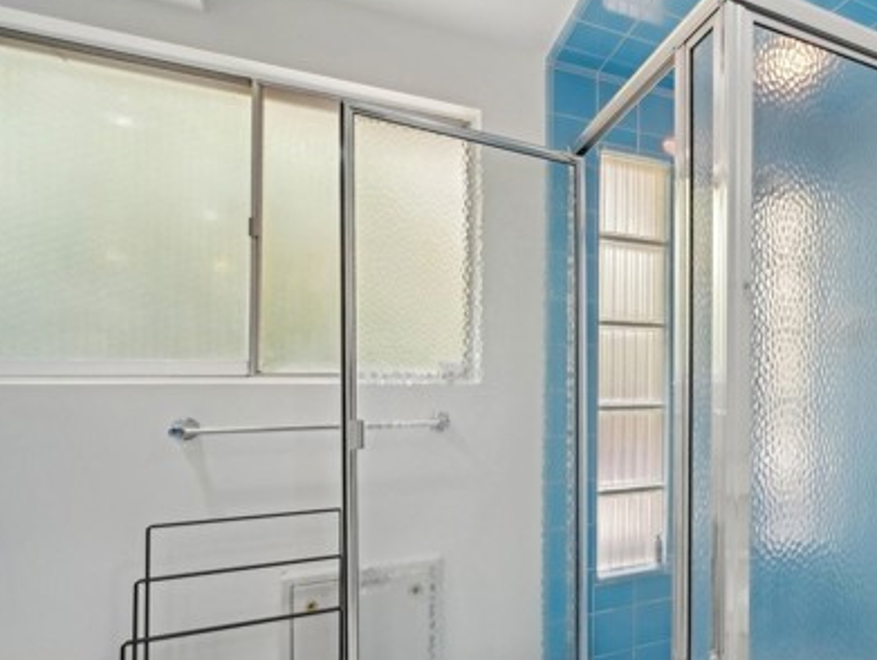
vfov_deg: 61.0
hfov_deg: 69.9
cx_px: 684
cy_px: 373
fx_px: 558
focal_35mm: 22
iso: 160
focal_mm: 9
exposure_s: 1/25
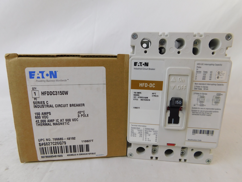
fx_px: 161
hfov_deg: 73.9
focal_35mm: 23
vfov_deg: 58.9
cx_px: 121
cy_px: 91
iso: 125
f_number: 3
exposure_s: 1/60
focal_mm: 4
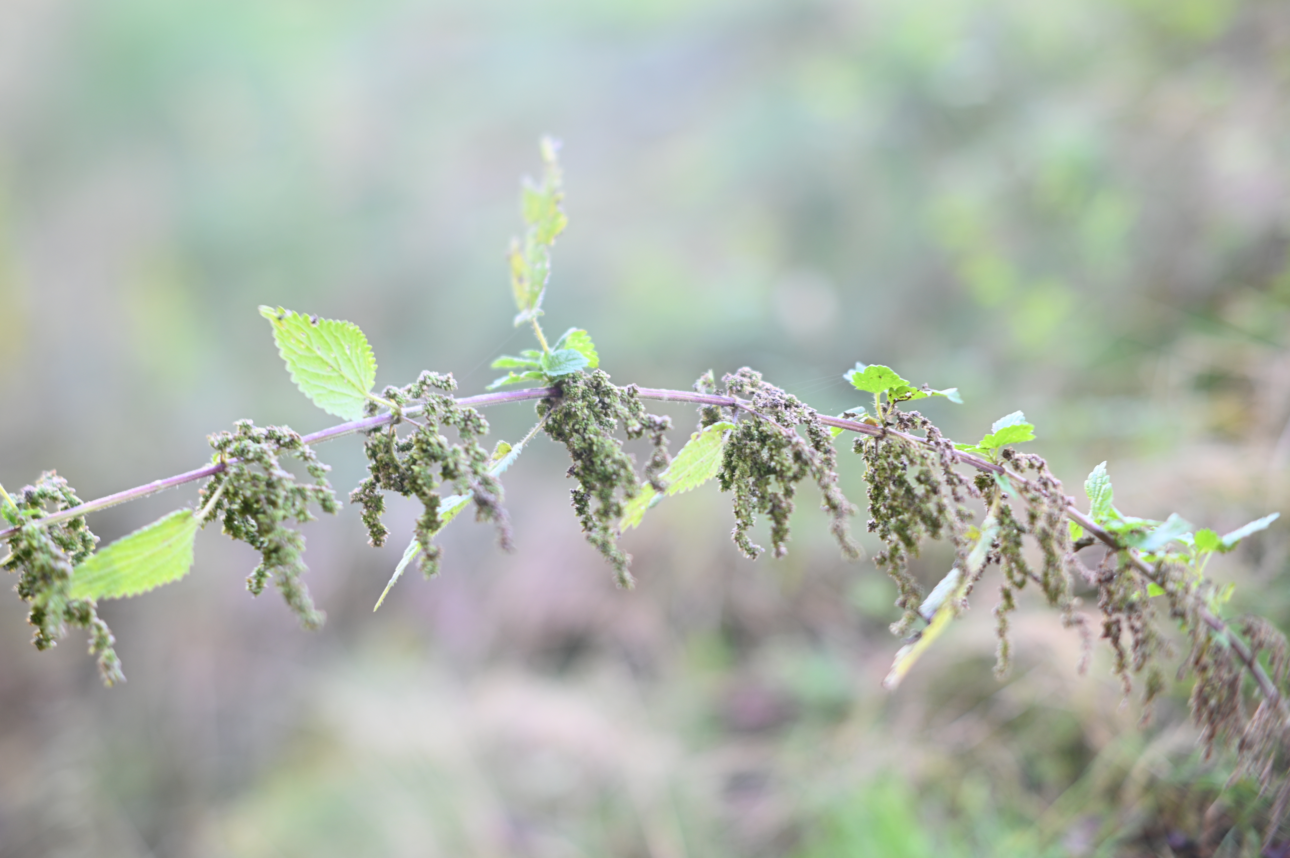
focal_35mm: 50
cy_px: 429
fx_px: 1790
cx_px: 645
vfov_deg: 27.0
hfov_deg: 39.6
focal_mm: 50
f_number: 1.4
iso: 220
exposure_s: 1/100
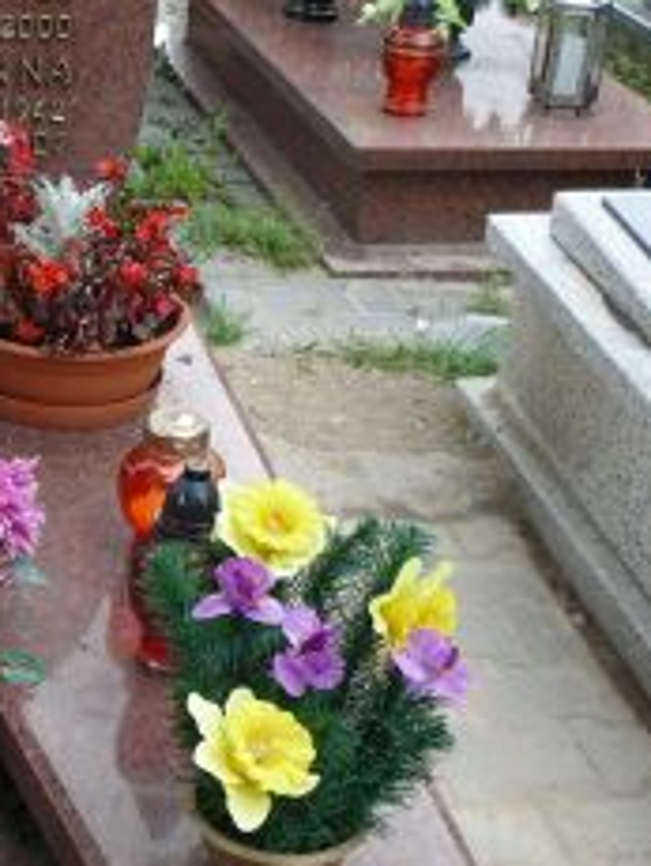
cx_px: 0
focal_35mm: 73
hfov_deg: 19.6
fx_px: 1827
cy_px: 569
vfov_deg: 26.5
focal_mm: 7.4
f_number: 3.6
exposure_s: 1/100
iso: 100
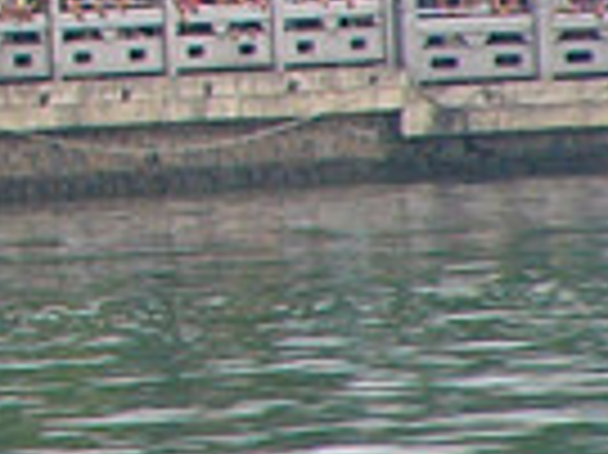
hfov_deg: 1.5
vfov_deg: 1.1
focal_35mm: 1349
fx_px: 23673
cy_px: -618
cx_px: -1157
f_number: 4
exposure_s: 1/250
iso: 50
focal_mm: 37.9
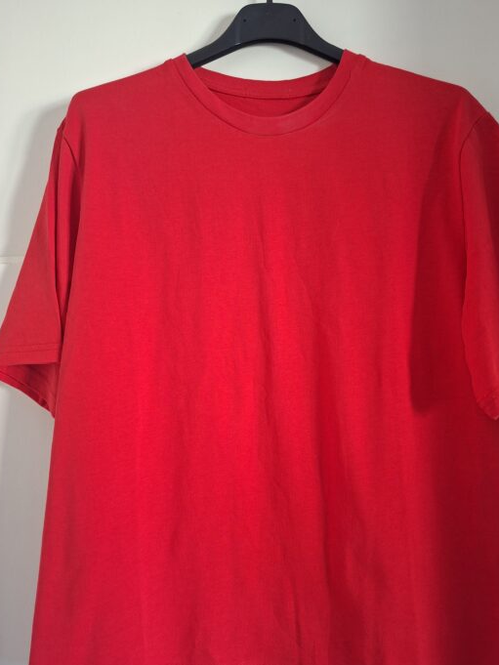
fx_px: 519
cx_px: 285
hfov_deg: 51.2
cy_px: 359
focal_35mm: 27
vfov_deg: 65.2
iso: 400
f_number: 1.8
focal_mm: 5.54
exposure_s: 1/33
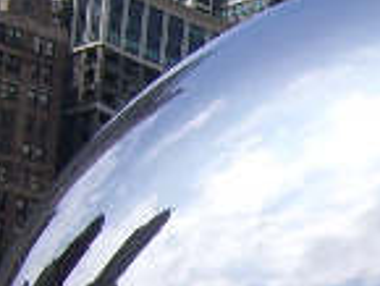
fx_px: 1681
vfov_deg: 9.5
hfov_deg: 12.3
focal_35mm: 153
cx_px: 566
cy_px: 396
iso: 80
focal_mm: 6
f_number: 4.8
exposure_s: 1/1000
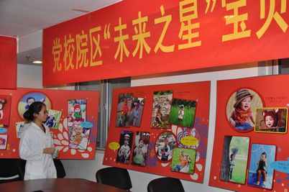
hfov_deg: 43.7
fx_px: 361
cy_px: 96
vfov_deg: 29.8
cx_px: 144
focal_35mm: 45
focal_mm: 30
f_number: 4.2
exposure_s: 1/60
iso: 400
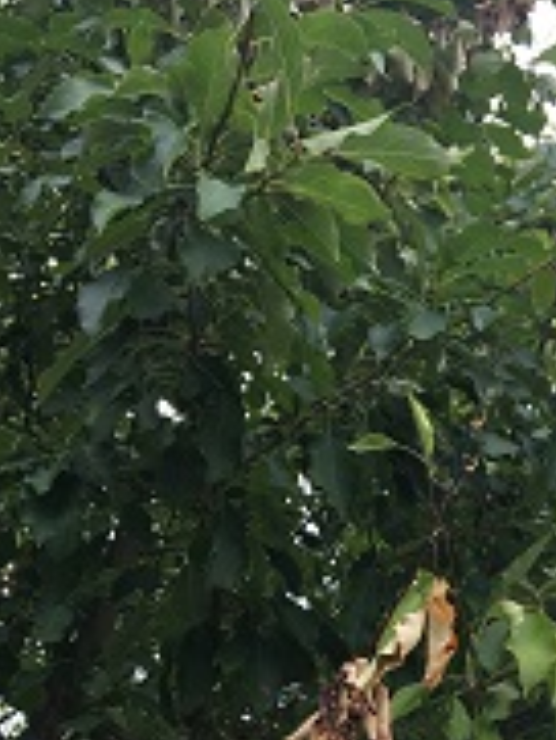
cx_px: 335
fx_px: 1369
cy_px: 777
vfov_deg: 28.0
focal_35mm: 64
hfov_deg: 22.9
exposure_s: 1/220
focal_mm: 4.15
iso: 25
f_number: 2.2
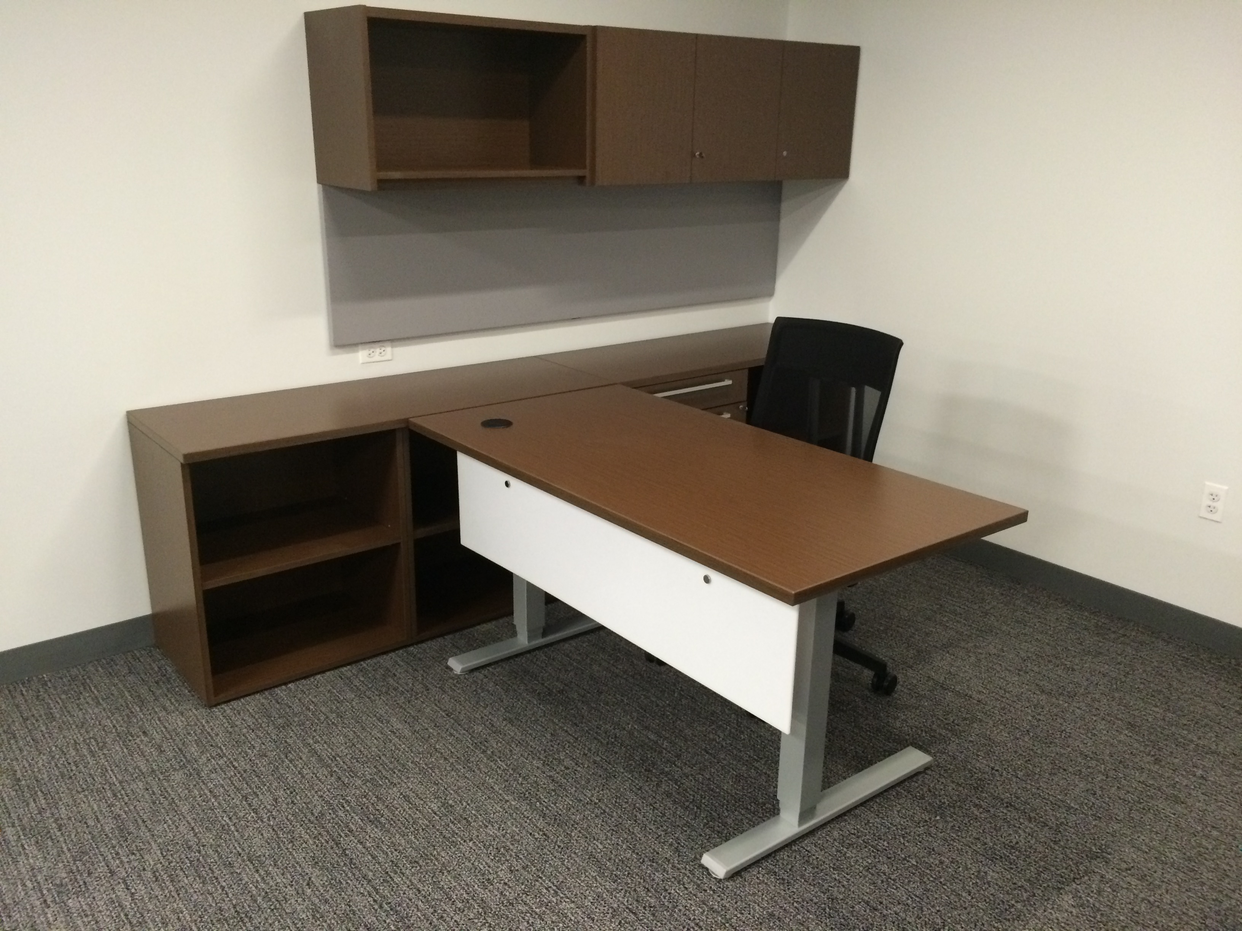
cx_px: 621
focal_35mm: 29
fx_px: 1041
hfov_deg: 61.7
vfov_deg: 48.2
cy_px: 466
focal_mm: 4.15
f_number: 2.2
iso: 320
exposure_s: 1/30
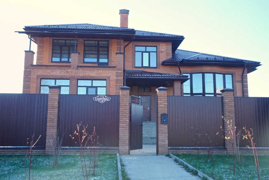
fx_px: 262
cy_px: 90
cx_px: 134
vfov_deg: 37.9
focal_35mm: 35
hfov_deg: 54.4
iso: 400
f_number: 10
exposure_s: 1/100
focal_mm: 35
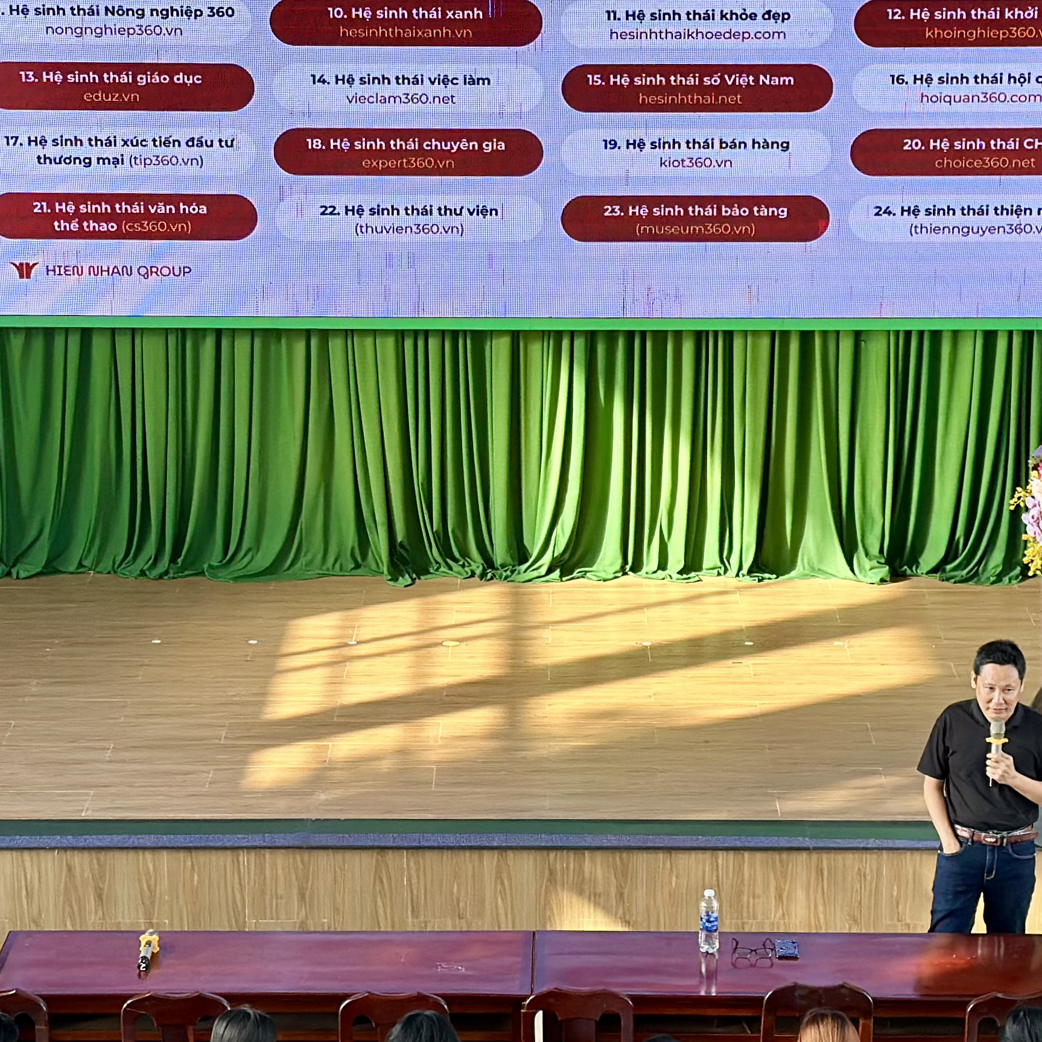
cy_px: 522
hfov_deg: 17.9
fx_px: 3303
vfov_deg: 17.9
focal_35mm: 97
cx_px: 487
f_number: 1.78
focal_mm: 6.86
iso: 125
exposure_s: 1/240
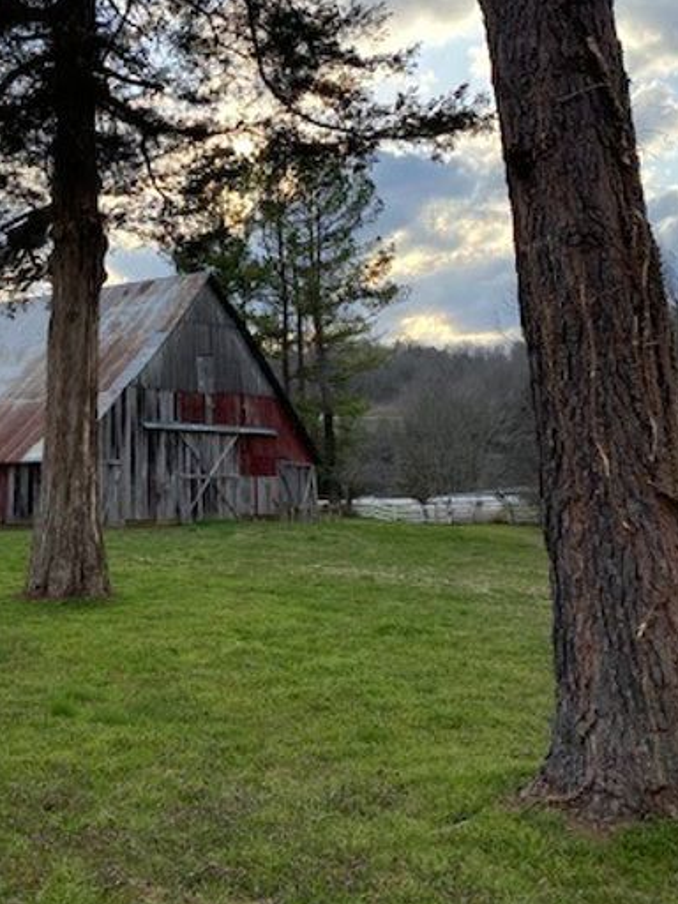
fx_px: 1149
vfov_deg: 41.3
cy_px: 193
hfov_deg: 32.0
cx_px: 132
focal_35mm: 44
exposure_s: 1/1287
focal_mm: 4.25
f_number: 1.8
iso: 32
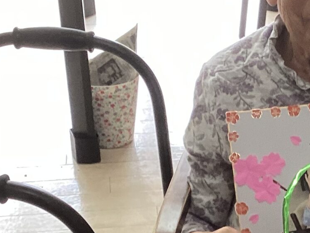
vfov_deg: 13.9
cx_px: 319
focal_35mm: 106
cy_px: 201
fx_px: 949
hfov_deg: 18.0
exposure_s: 1/60
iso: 64
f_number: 2.4
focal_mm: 3.3
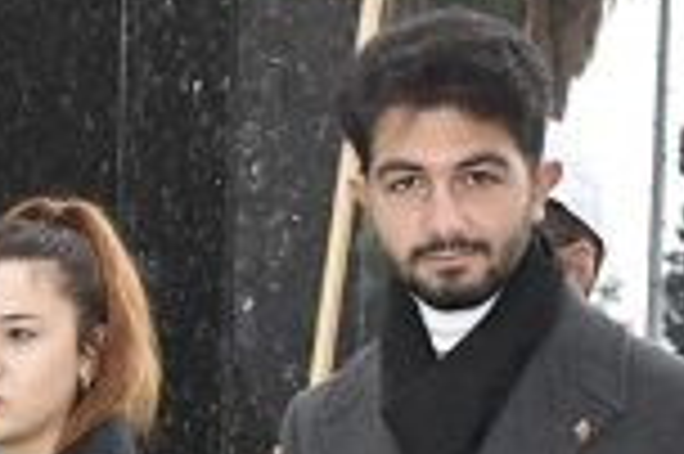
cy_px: 375
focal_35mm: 253
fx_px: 4802
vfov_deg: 5.4
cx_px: -284
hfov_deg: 8.0
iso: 500
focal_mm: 32
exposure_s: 1/200
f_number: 5
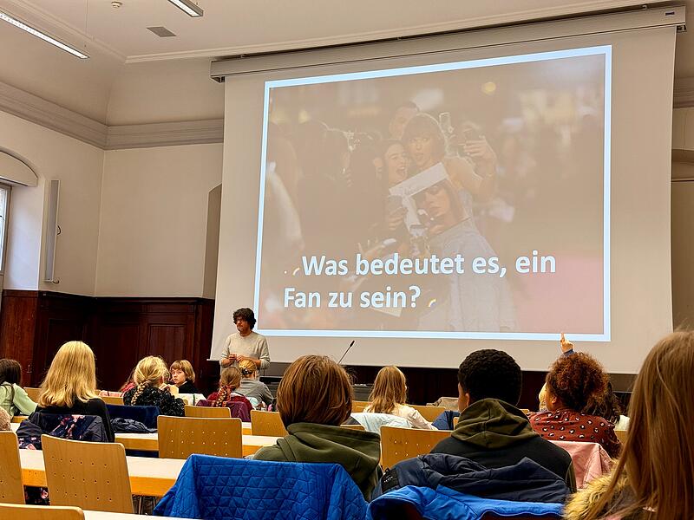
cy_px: 260
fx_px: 962
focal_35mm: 48
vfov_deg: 30.3
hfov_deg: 39.7
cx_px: 347
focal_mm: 6.76
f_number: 1.78
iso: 50
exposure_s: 1/50
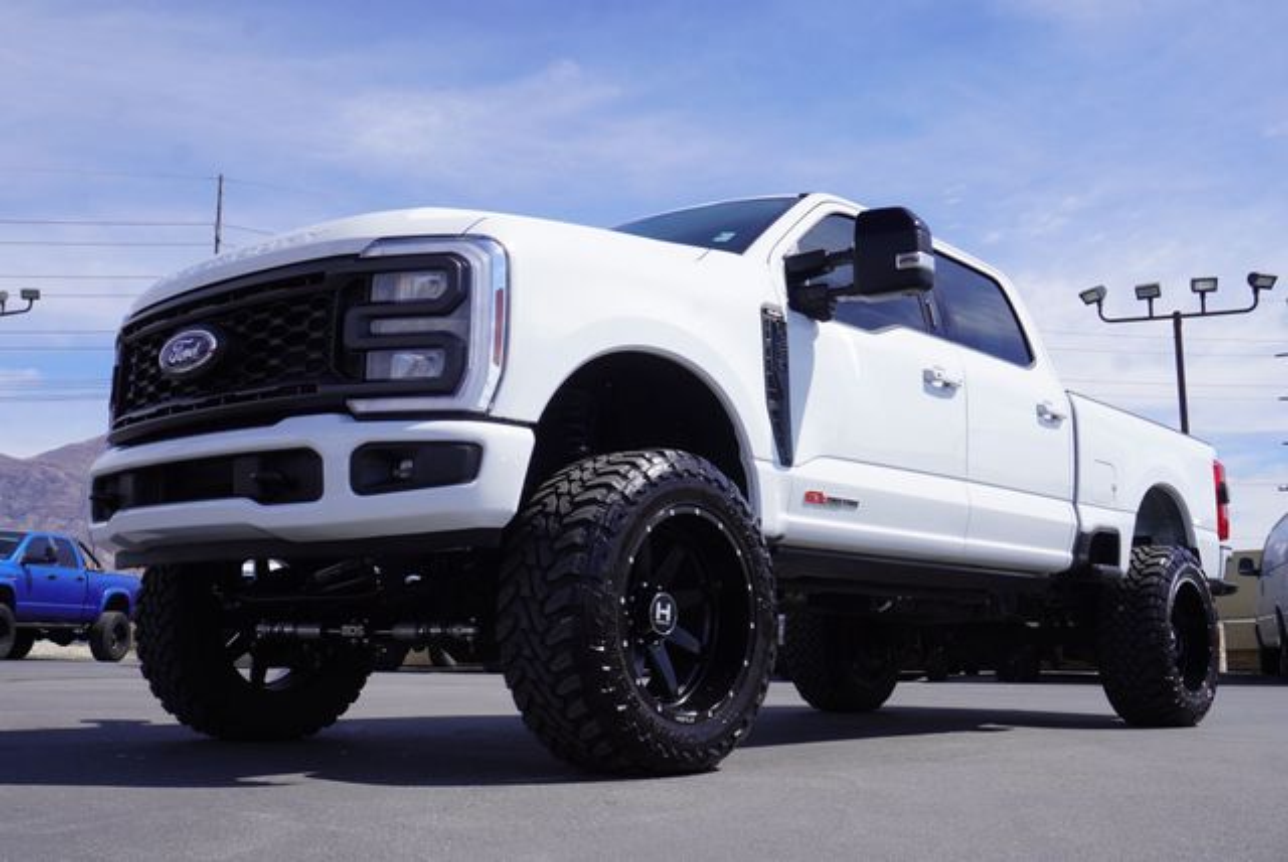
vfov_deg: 35.6
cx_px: 644
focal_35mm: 38
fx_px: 1343
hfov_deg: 51.2
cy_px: 431
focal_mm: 25
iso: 100
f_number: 11
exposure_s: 1/160
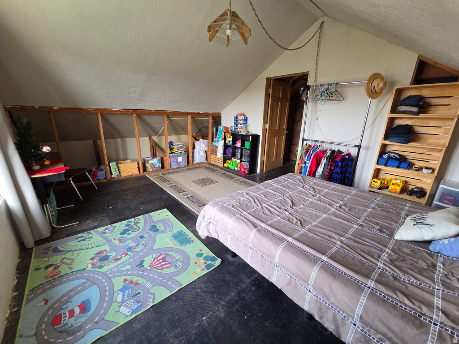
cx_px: 230
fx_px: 172
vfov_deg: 89.9
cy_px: 172
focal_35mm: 13
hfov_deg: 106.2
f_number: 2.2
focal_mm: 2.2
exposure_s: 1/60
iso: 125
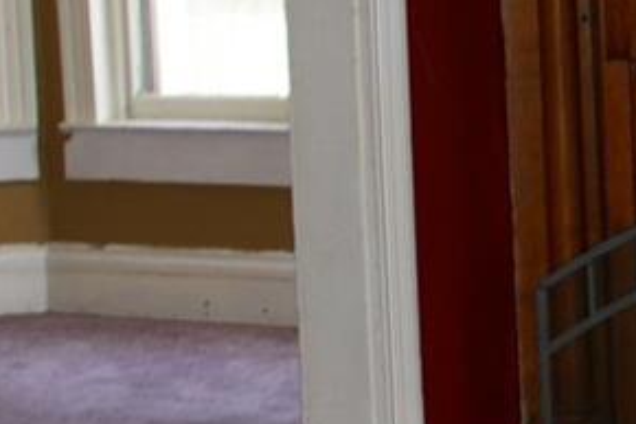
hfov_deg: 10.7
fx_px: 3284
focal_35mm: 186
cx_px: 921
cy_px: 212
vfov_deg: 7.4
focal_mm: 24
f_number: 4
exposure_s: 1/45
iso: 200
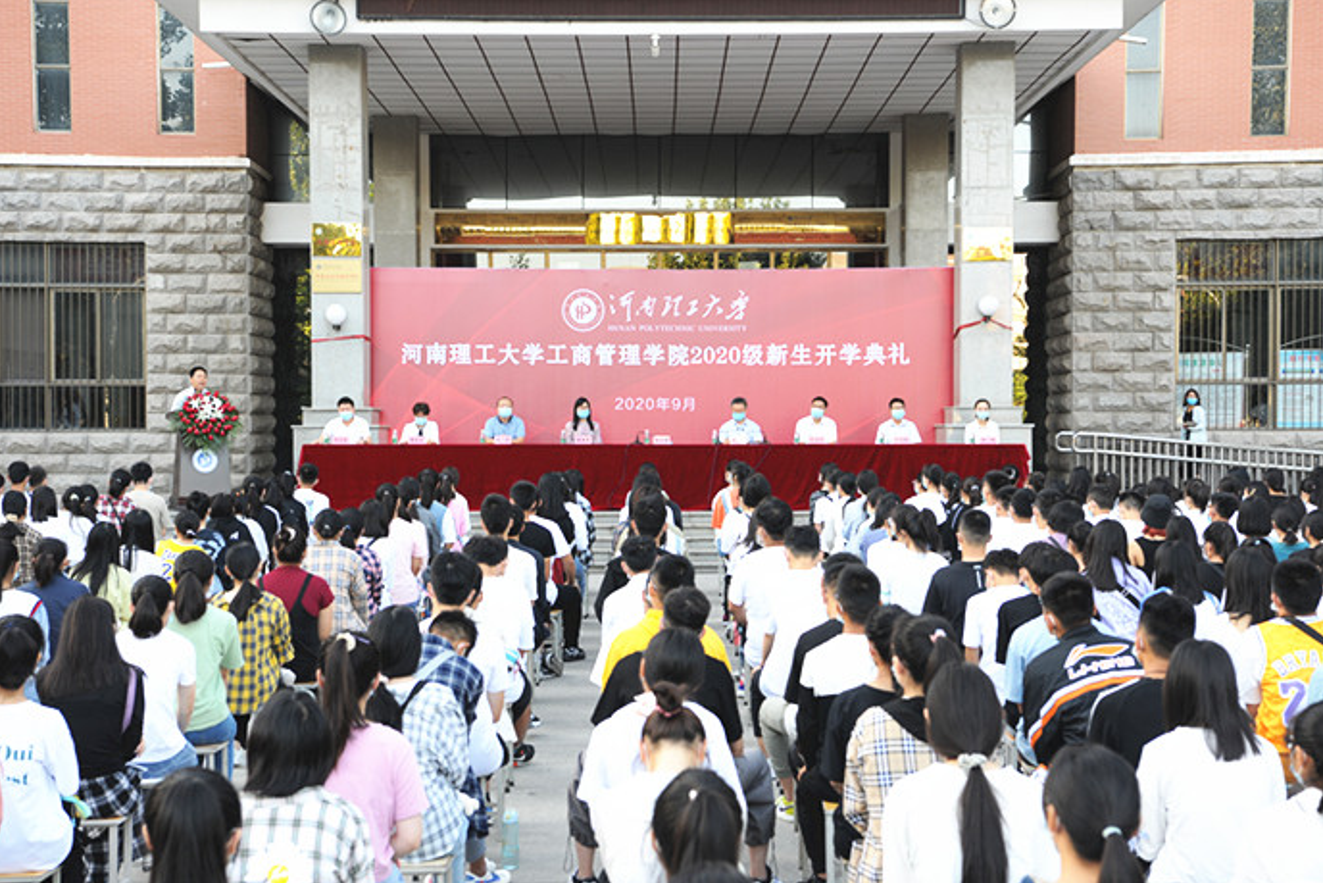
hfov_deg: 33.9
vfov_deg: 23.0
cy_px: 444
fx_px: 2169
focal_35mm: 59
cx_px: 654
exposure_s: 1/60
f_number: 6.3
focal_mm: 58
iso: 250
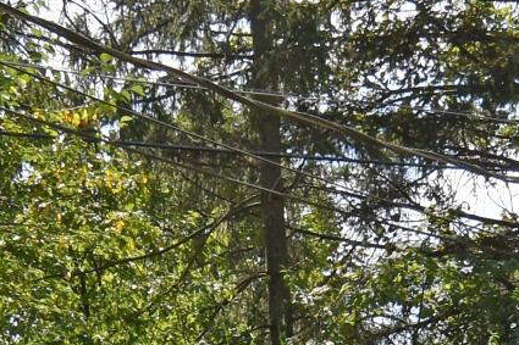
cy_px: 530
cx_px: 236
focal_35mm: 117
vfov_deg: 11.2
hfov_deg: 17.6
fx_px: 1679
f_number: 8
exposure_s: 1/250
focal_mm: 11
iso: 140
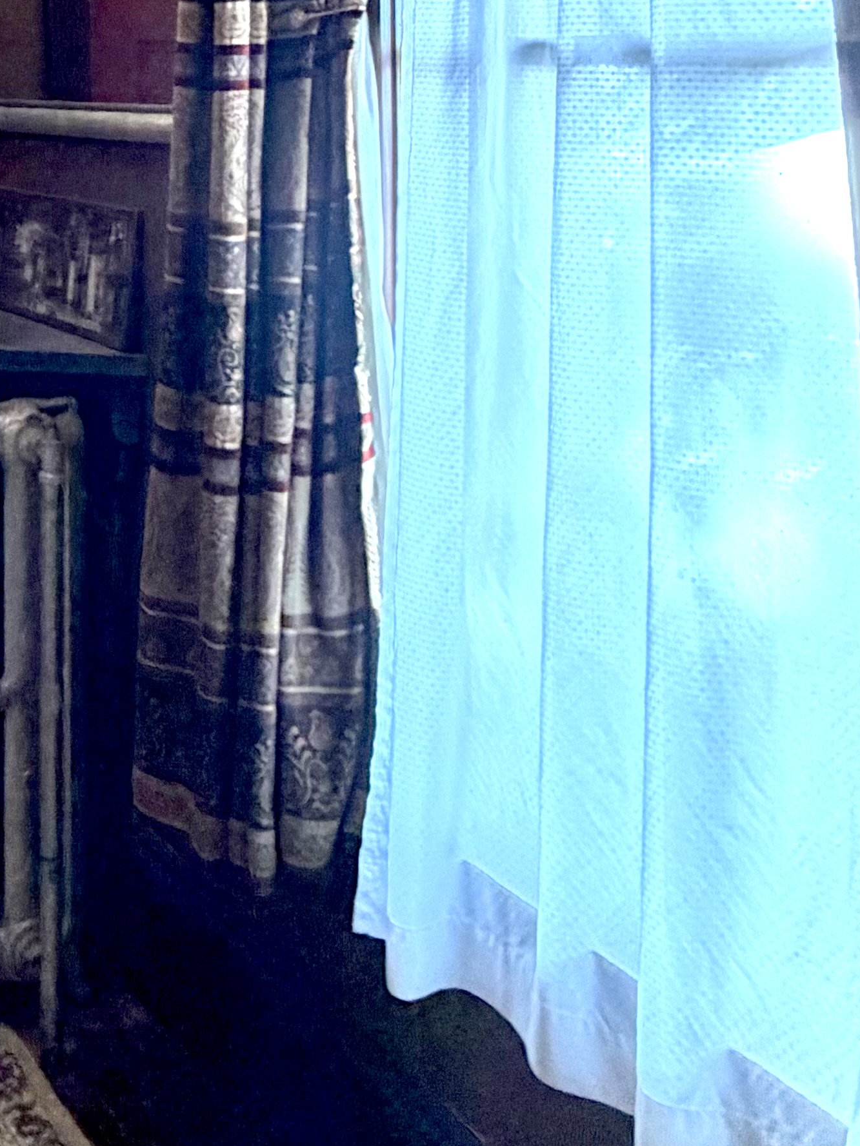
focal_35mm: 45
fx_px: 1490
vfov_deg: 37.0
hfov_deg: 28.3
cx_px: -161
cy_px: -39
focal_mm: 2.22
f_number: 2.2
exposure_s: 1/72
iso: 320
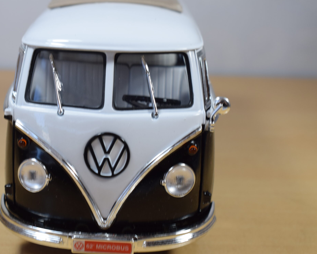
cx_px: 116
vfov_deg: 23.1
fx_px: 619
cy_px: 114
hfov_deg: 28.6
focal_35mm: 66
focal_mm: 34
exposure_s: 1/125
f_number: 6.3
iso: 400
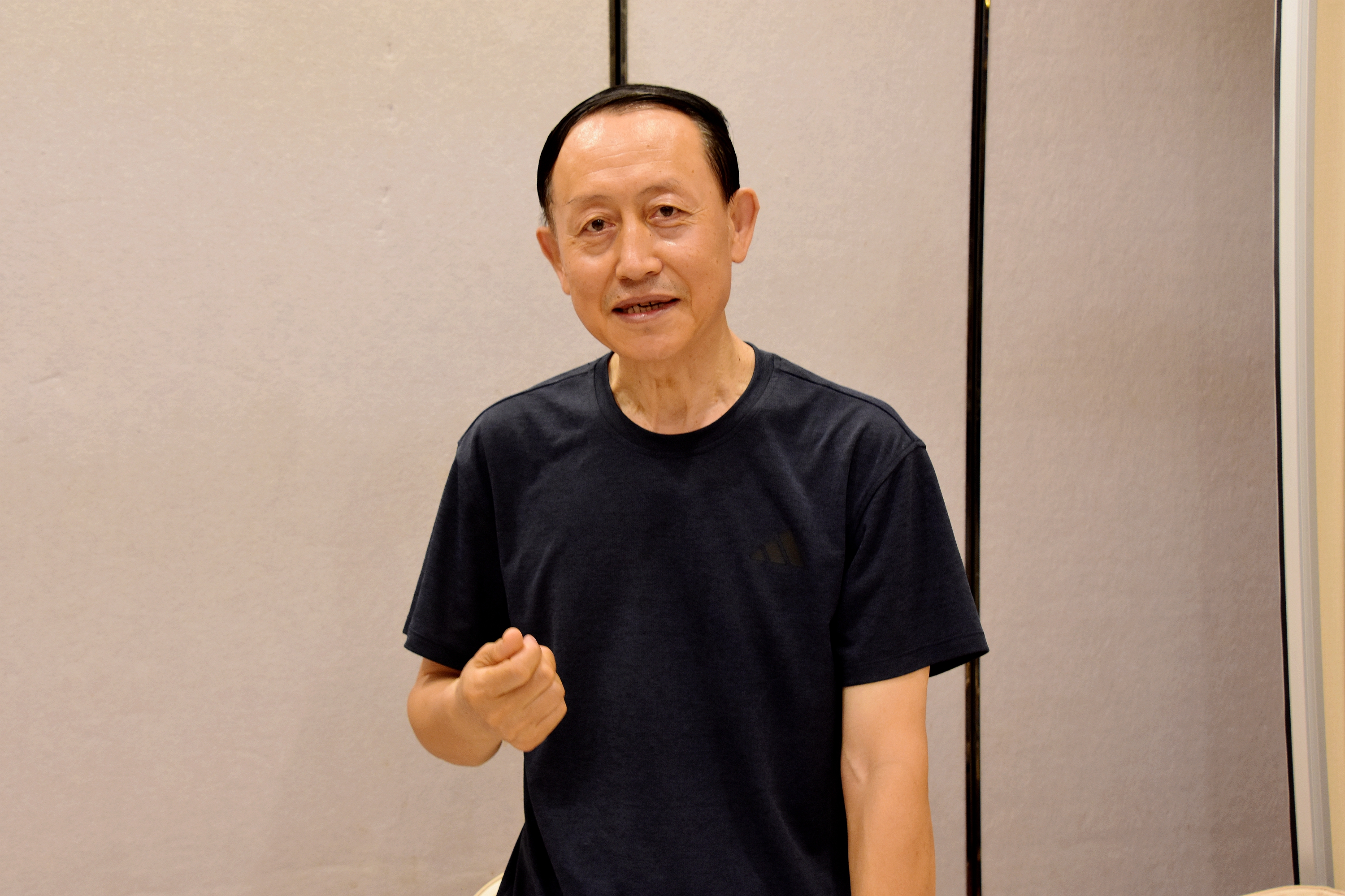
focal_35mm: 60
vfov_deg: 22.6
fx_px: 2241
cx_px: 672
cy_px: 448
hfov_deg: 33.4
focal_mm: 40
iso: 800
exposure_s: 1/15
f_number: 8
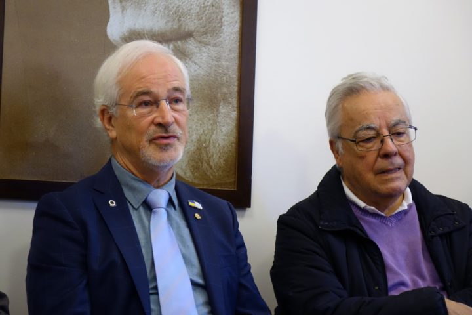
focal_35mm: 130
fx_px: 1704
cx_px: 236
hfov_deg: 15.8
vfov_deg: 10.5
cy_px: 158
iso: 800
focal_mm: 47.85
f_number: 2.8
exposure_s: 1/100
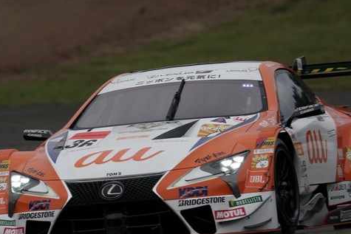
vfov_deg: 1.1
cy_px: 104
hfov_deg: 1.6
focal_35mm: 1272
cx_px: 156
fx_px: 12405
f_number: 10
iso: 400
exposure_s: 1/640
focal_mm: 840
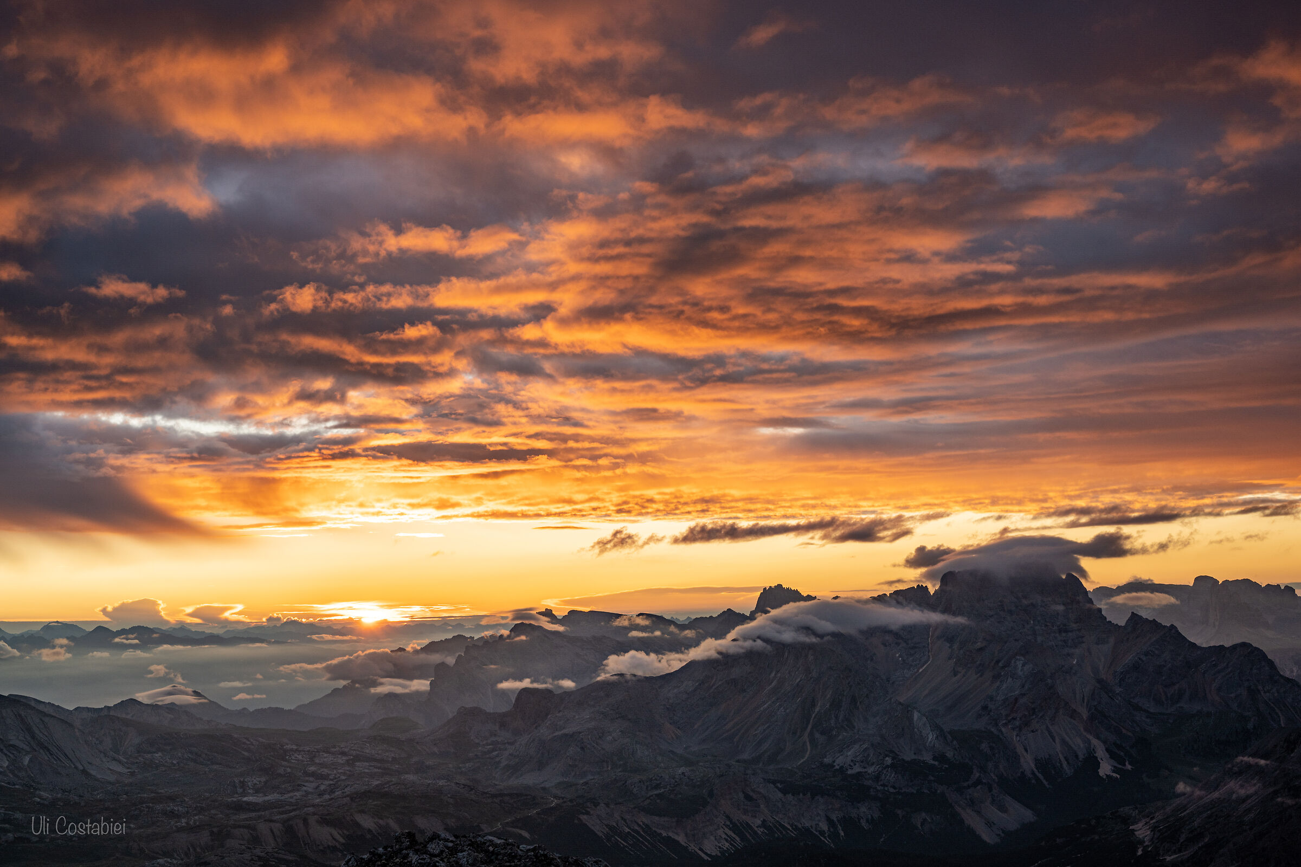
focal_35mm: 52
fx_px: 1879
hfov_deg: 38.2
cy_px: 434
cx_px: 650
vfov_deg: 26.0
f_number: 11
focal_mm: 52
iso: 64
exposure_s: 1/40
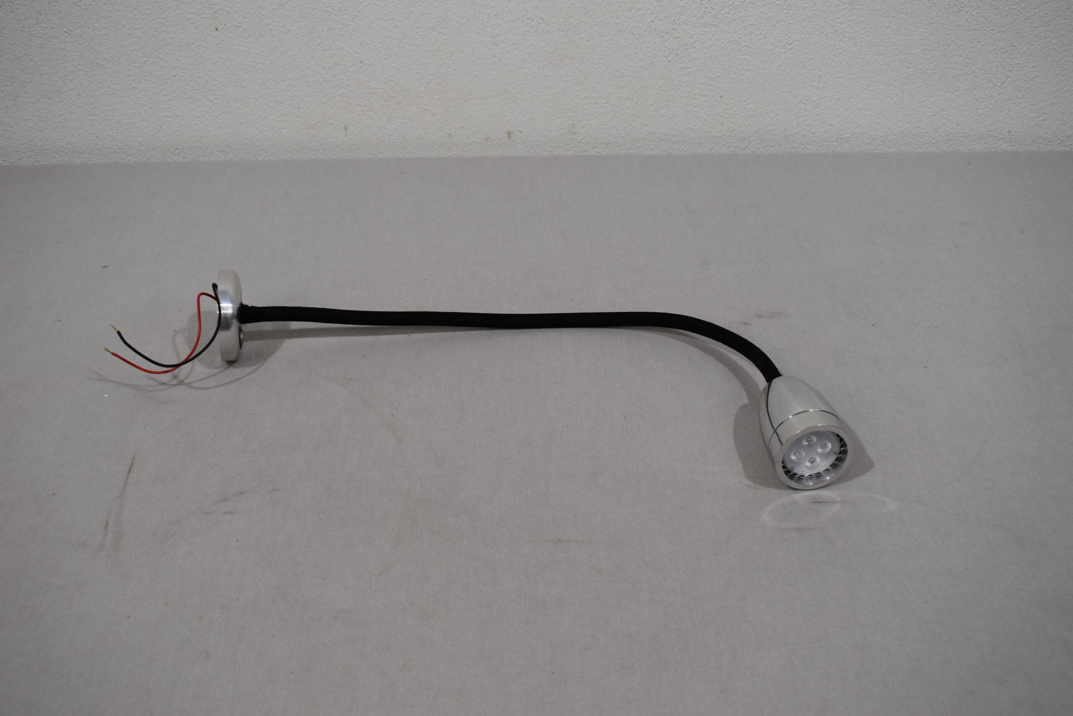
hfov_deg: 47.9
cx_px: 536
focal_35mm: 40
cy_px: 358
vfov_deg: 33.0
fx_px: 1207
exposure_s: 1/125
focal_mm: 27
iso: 320
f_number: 5.6
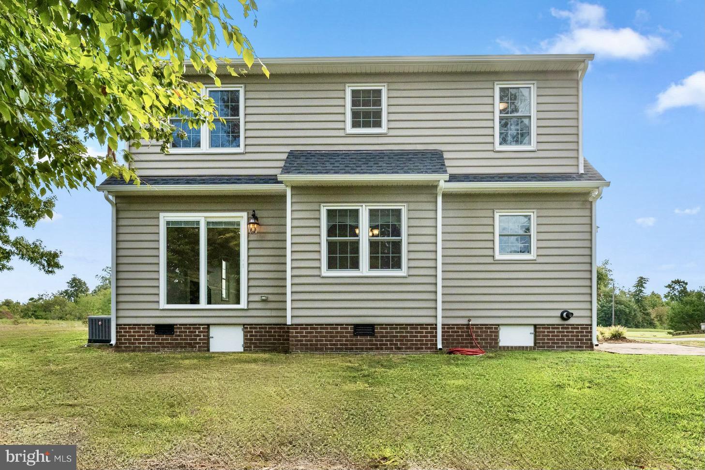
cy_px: 235
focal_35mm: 16
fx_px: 313
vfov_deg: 73.7
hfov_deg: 96.7
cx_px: 352
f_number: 8
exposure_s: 1/2000
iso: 2000
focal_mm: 16
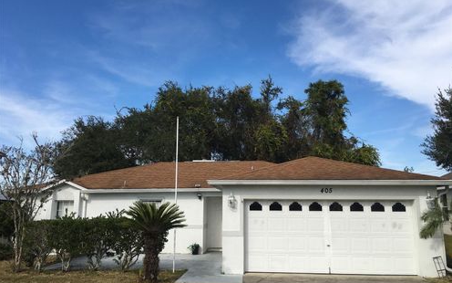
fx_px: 382
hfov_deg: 61.2
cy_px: 126
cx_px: 225
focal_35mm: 31
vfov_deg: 40.5
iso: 25
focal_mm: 4.15
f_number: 2.2
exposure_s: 1/1637
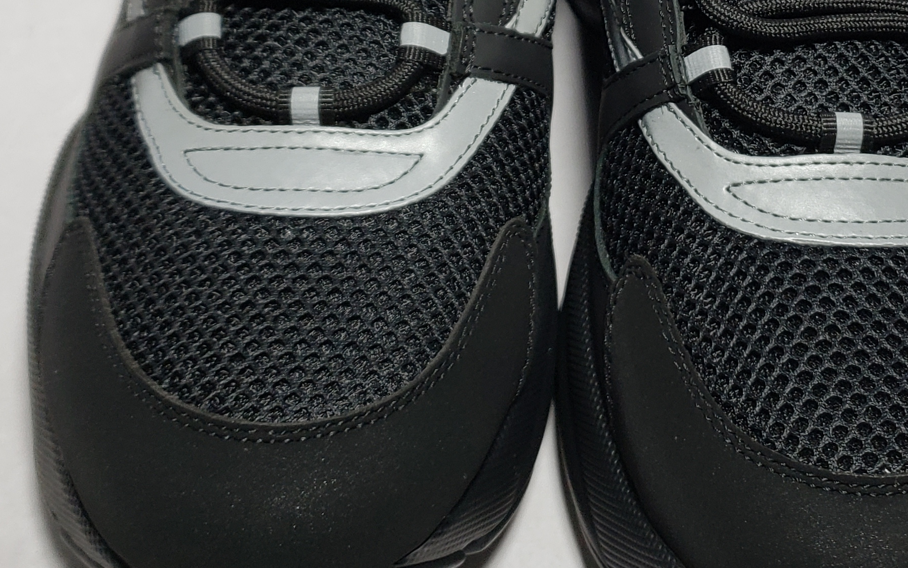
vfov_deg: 20.4
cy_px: 17
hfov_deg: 32.7
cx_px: 612
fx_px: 1534
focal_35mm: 62
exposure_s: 1/377
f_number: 1.5
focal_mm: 4.3
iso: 50
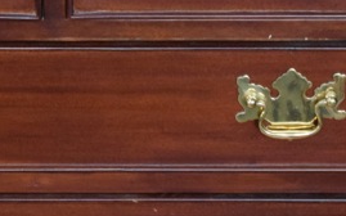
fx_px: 2677
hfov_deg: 7.4
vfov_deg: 4.6
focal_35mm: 284
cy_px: 201
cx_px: 23
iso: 3200
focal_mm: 50
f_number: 5.6
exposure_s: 1/60
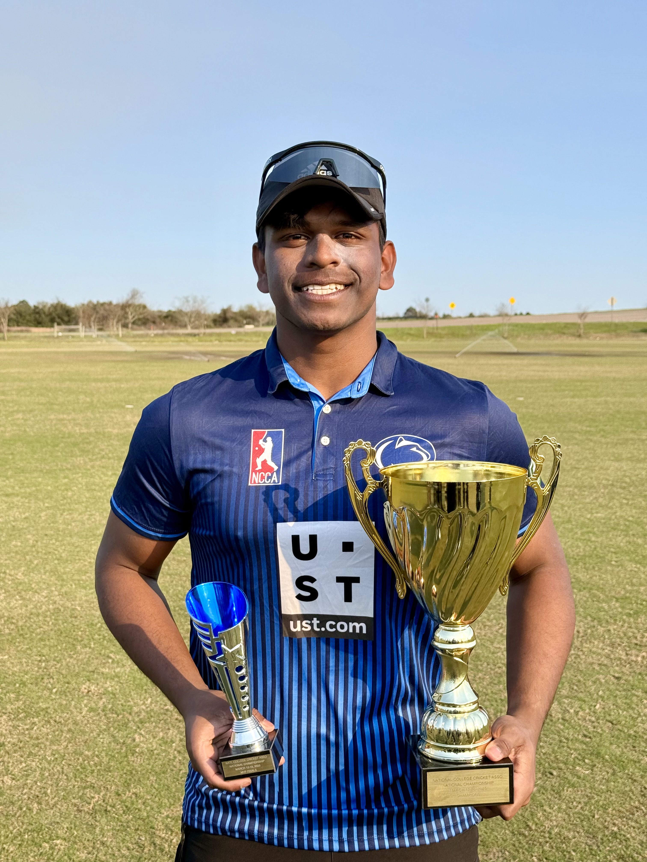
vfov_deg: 39.7
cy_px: 431
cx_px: 324
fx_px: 1196
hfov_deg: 30.3
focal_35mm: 48
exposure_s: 1/2033
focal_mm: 6.76
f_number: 1.78
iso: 64
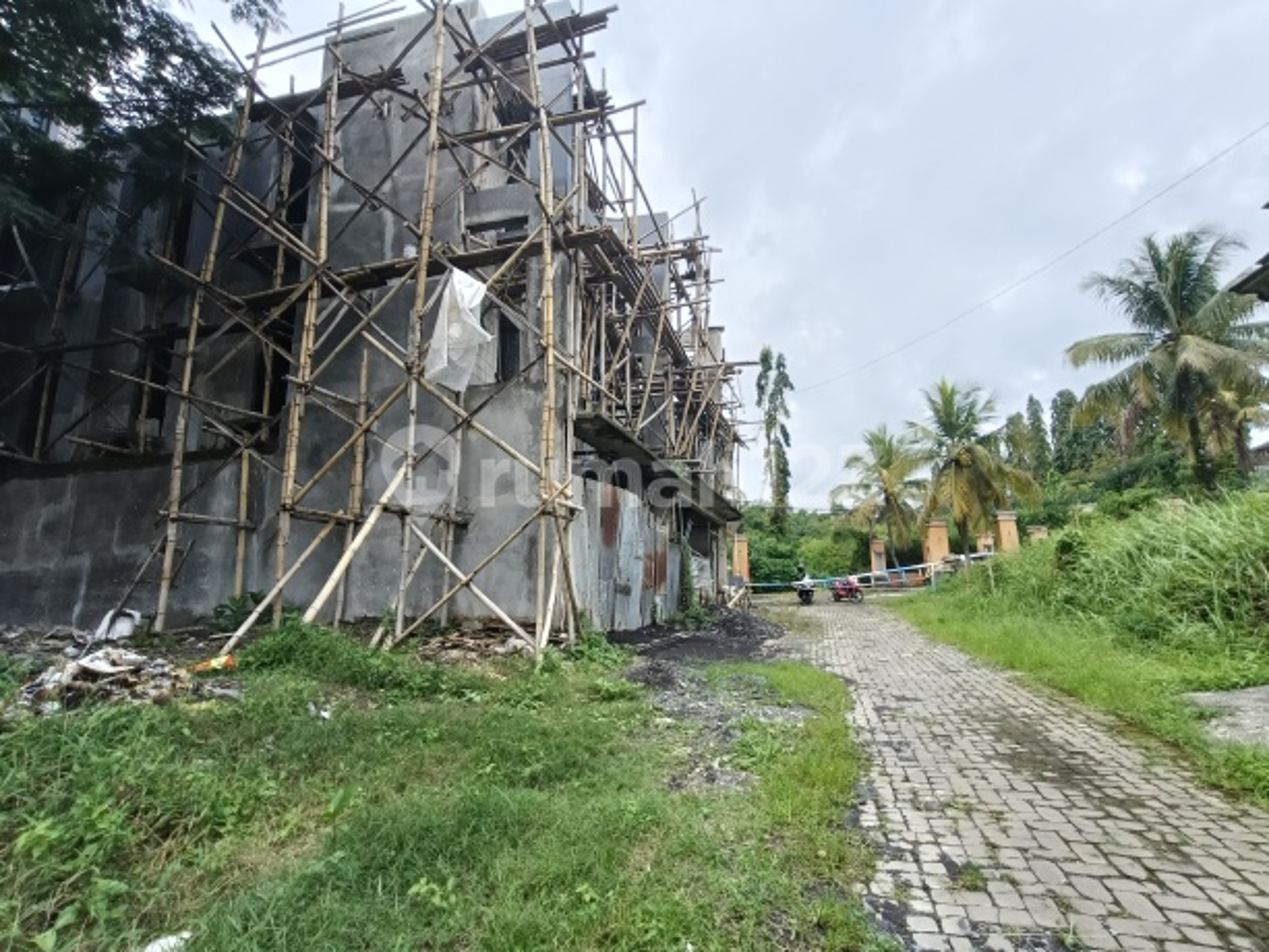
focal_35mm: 16
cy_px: 476
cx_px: 634
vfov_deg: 78.1
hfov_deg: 94.5
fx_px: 587
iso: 64
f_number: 2.2
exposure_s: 1/478
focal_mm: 1.68
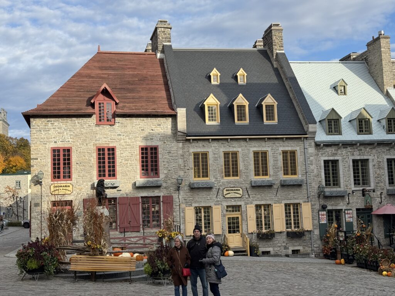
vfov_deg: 30.3
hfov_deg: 39.7
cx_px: 198
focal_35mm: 48
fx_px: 548
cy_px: 148
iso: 64
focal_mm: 6.76
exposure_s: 1/2415
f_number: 1.78
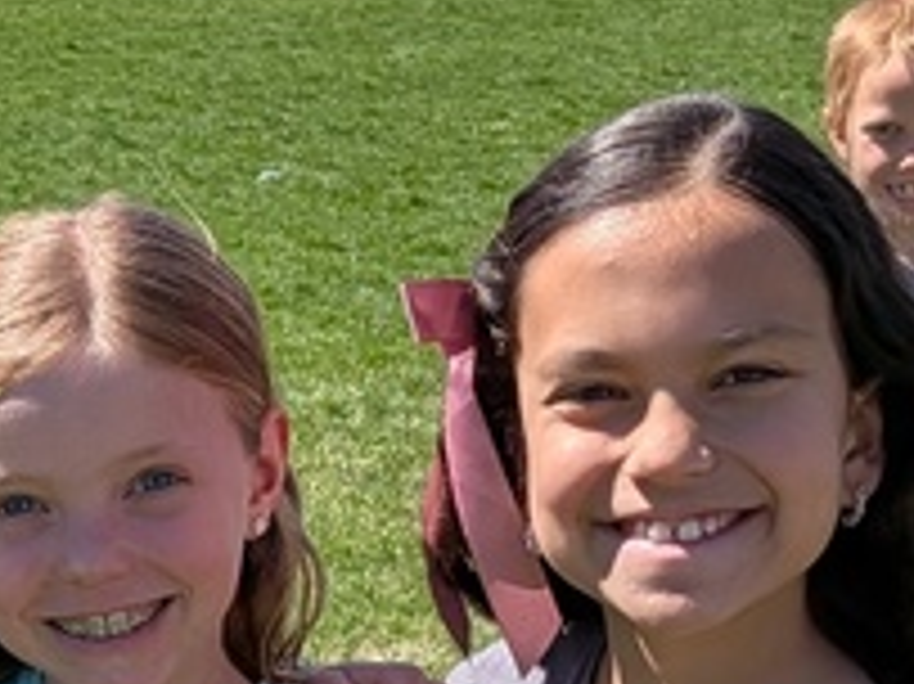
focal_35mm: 121
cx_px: -81
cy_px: 1044
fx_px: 3193
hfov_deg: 15.9
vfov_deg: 11.7
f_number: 1.7
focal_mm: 4.53
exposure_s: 1/1634
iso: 28
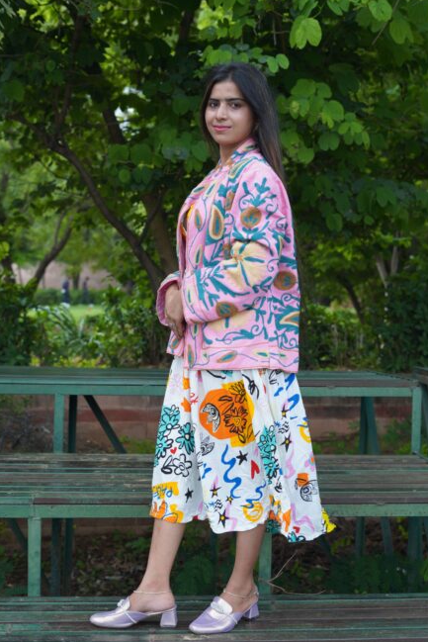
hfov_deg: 26.0
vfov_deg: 38.2
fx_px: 927
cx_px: 219
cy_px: 325
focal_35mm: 52
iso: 100
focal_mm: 50
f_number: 4
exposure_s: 1/125
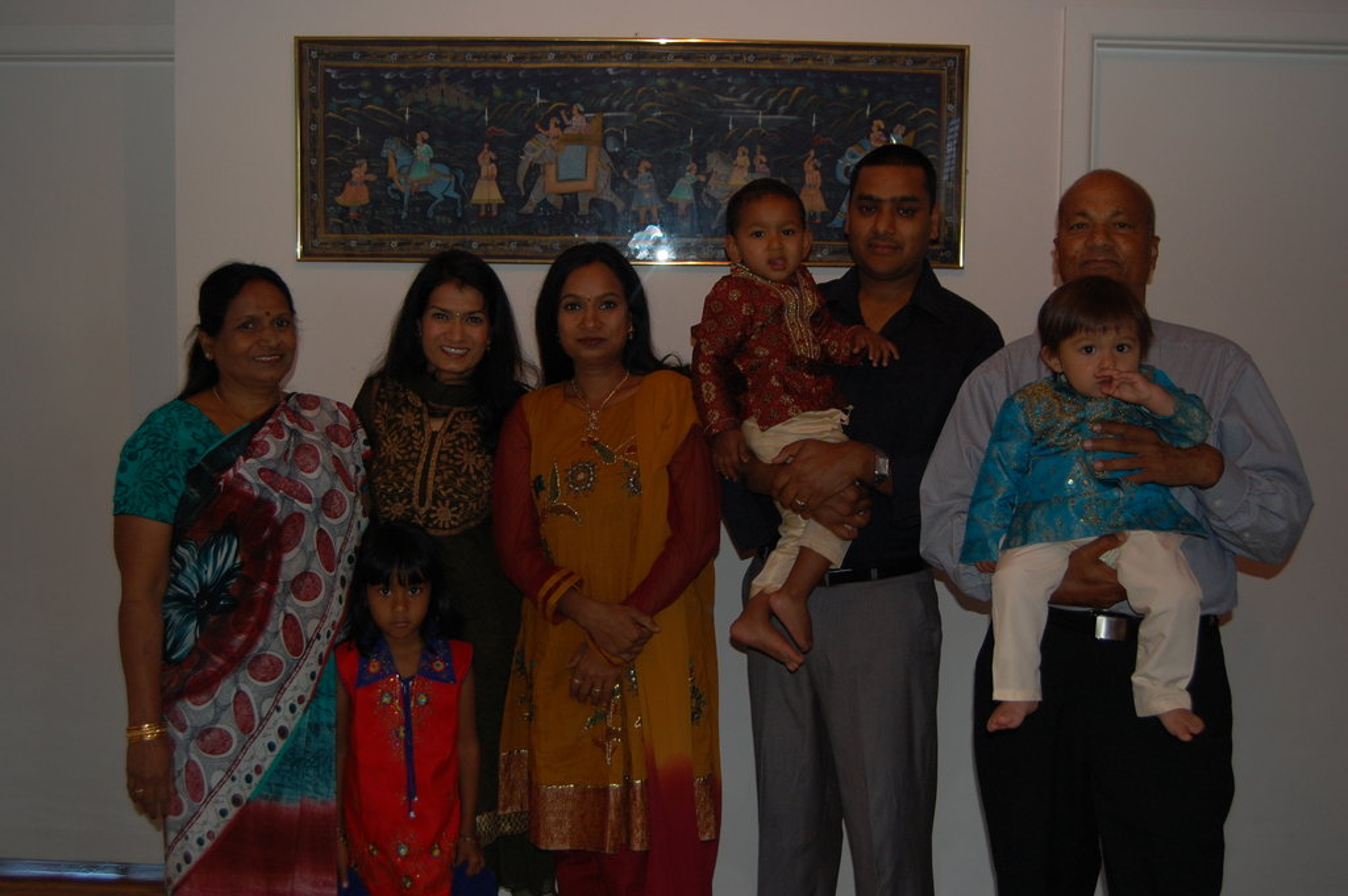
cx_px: 674
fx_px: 1347
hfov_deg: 53.2
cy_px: 448
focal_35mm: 36
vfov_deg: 36.8
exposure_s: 1/60
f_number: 4
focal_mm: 24
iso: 400
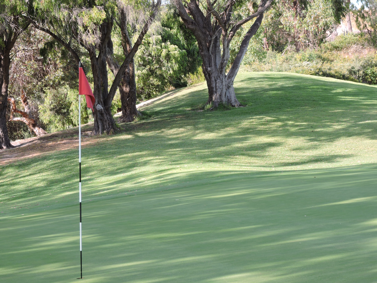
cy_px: 142
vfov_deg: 11.9
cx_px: 188
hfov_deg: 15.8
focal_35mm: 125
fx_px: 1361
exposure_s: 1/125
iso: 100
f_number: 5
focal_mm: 22.4
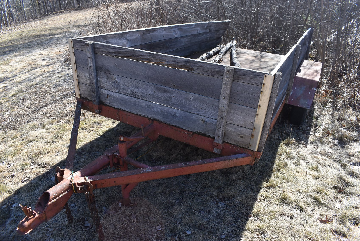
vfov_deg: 48.0
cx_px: 180
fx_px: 270
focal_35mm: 27
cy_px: 120
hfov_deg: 67.3
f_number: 7.1
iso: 200
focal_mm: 18
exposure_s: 1/250
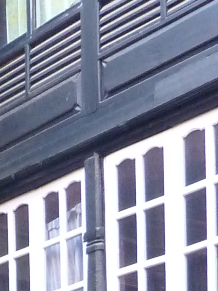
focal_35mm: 133
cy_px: 600
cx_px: -361
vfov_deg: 12.8
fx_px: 1117
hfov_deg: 9.5
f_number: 3.3
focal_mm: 4.1
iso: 320
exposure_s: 1/30
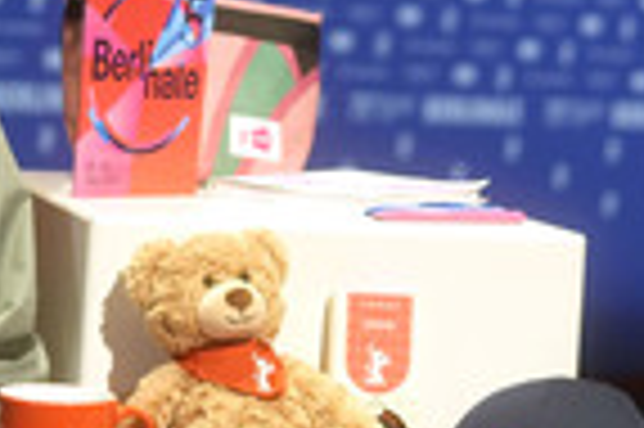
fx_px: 2537
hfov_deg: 14.5
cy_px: 0
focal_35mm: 142
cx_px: 281
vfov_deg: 9.6
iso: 640
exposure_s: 1/500
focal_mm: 30
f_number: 2
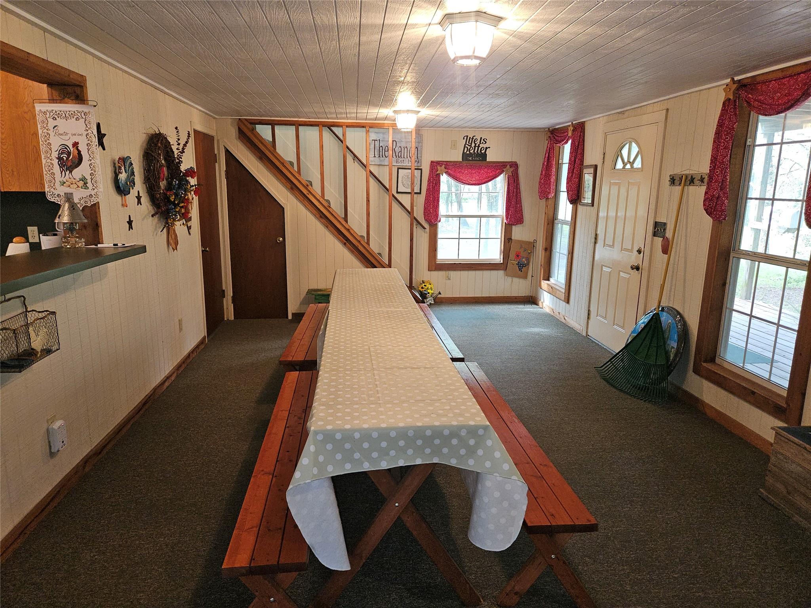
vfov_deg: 58.9
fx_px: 539
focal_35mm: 23
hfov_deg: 73.9
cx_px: 406
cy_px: 304
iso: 100
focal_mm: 5.4
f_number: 1.8
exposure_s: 1/30
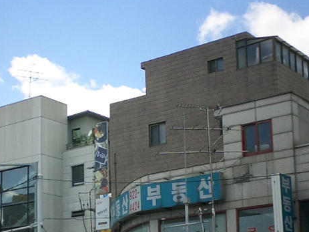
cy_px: 231
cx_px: 89
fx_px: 714
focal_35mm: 80
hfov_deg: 24.2
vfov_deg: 18.0
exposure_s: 1/800
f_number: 3.5
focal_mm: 5.6
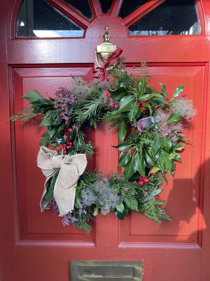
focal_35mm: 28
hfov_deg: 49.7
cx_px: 105
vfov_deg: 63.4
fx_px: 226
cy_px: 140
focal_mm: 3.99
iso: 25
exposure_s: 1/120
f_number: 1.8
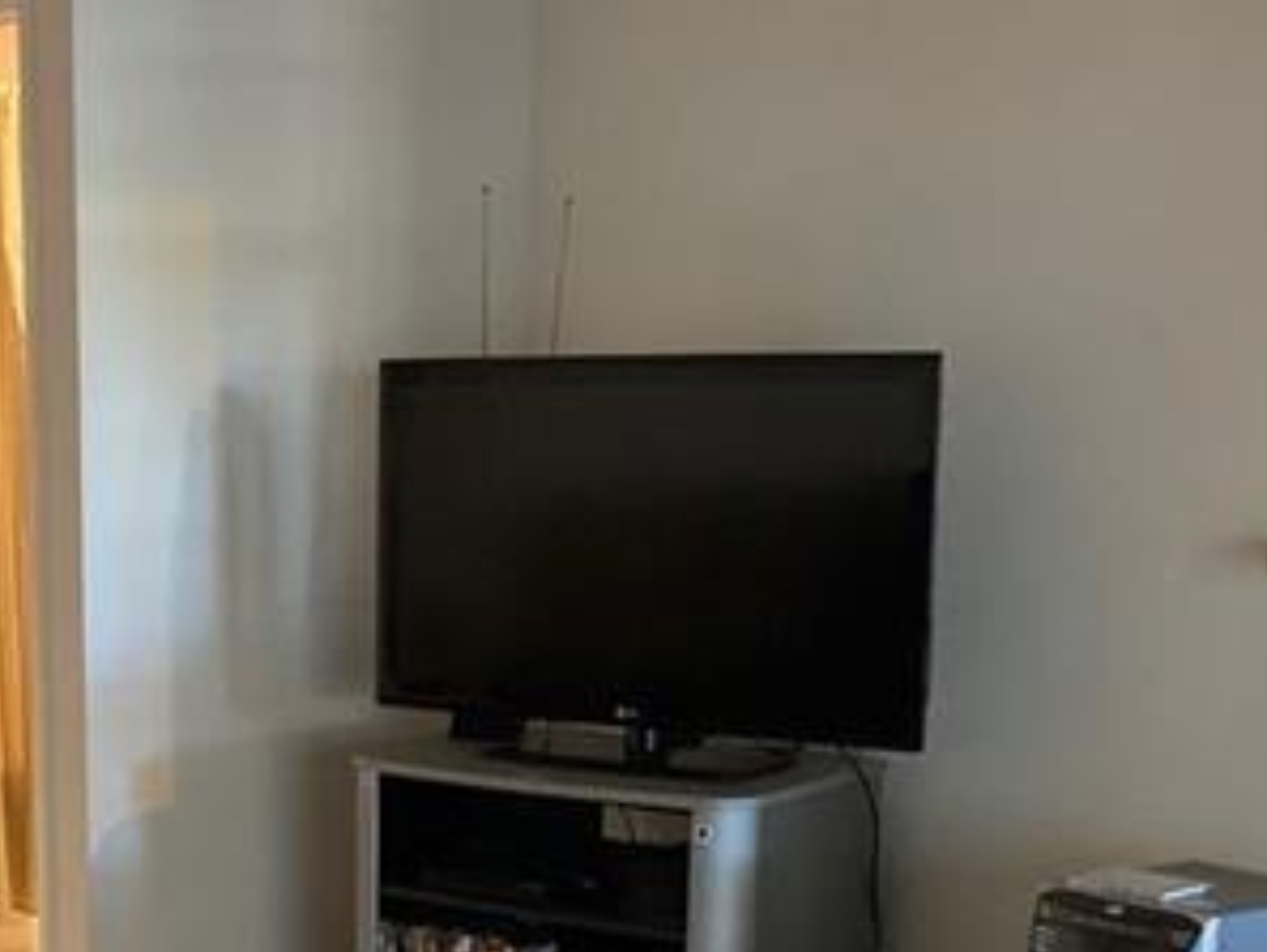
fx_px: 2563
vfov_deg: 20.4
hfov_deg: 26.3
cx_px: 4
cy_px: 939
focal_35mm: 70
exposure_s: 1/31
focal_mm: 4.25
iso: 500
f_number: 1.8
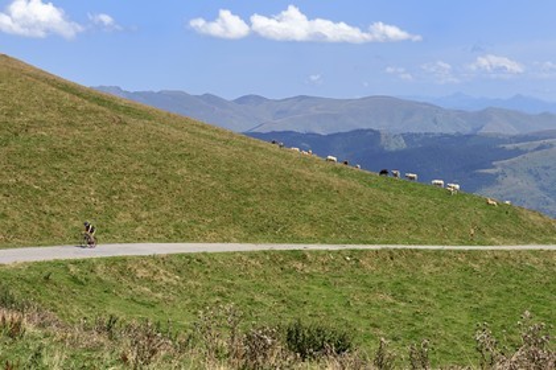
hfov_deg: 27.0
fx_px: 1157
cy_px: 185
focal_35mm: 75
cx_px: 278
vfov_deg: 18.2
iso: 200
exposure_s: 1/800
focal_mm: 75
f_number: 7.1
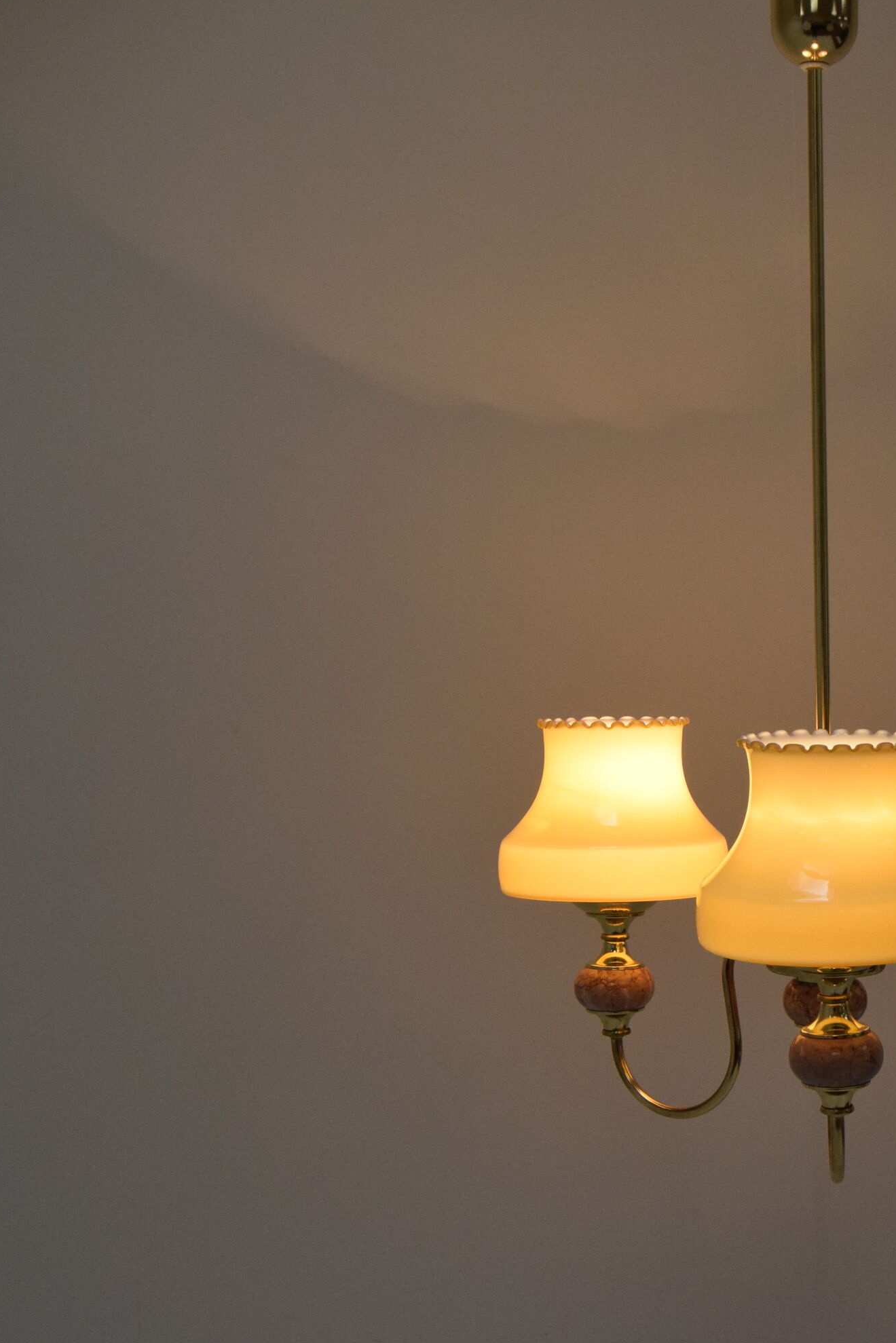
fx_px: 2202
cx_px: 844
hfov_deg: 22.3
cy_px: 671
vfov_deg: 33.9
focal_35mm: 59
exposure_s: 1/400
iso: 1600
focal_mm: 26
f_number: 10
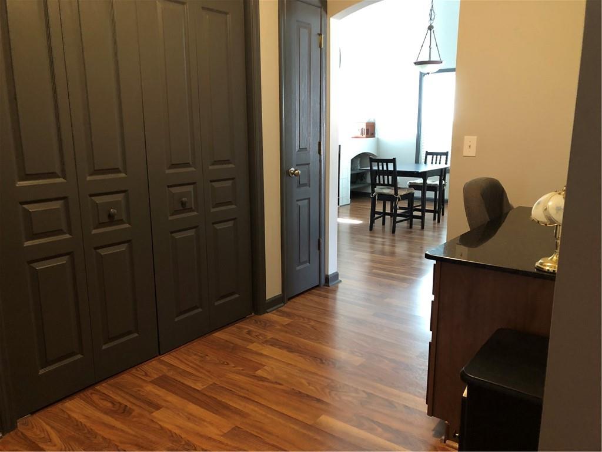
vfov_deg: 49.7
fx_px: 487
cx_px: 301
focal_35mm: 28
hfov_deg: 63.4
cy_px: 226
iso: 100
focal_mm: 3.99
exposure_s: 1/5
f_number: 1.8
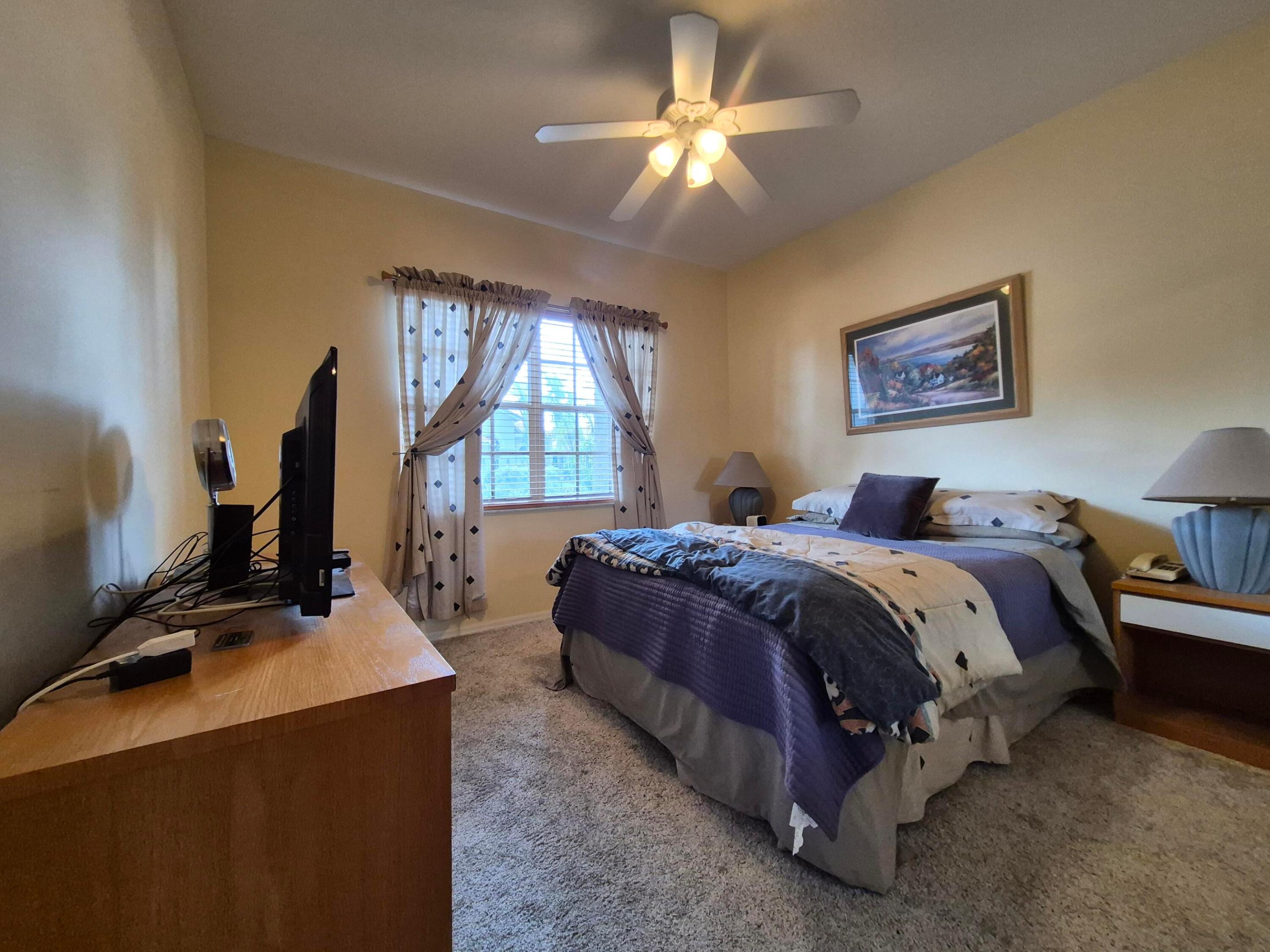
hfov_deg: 106.2
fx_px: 477
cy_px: 476
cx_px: 635
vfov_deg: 89.9
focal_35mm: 13
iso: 200
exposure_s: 1/60
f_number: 2.2
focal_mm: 1.74
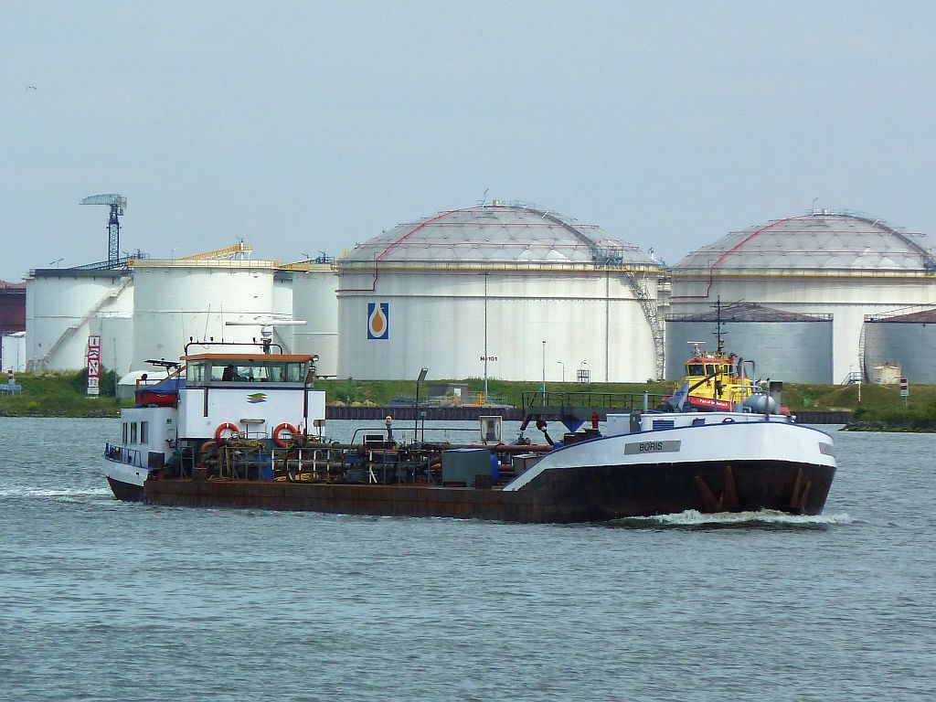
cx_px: 468
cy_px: 351
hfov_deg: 4.8
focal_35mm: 410
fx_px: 11086
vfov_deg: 3.6
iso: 80
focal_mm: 49.2
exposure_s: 1/500
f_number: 5.6
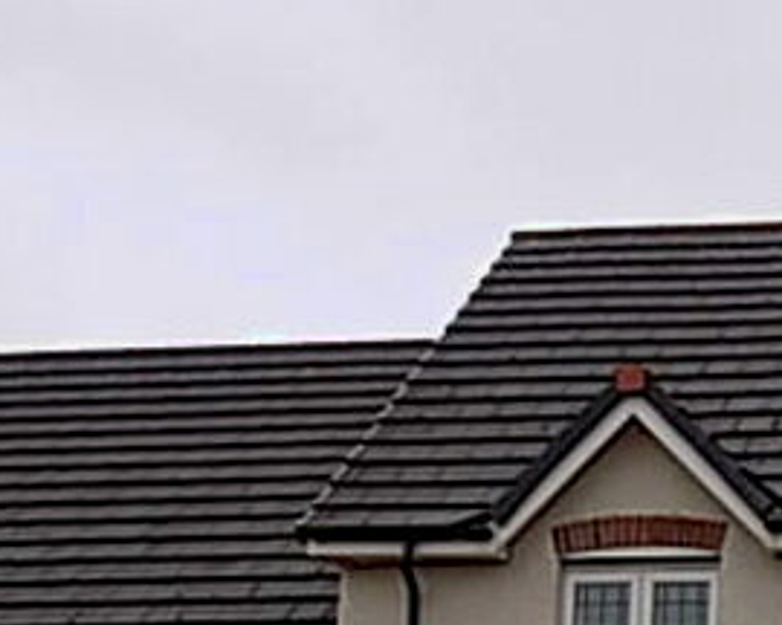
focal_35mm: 86
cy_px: 728
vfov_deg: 17.1
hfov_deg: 20.4
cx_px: 996
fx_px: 1990
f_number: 3.4
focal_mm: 6.1
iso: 80
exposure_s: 1/80
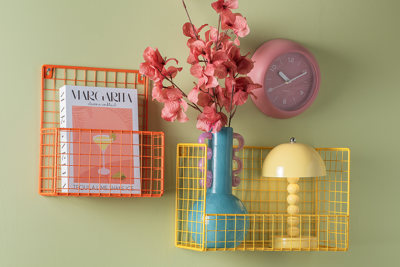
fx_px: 1356
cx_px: 200
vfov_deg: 11.2
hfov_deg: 16.8
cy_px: 134
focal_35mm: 122
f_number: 16
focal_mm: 122
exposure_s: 1/13
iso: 80
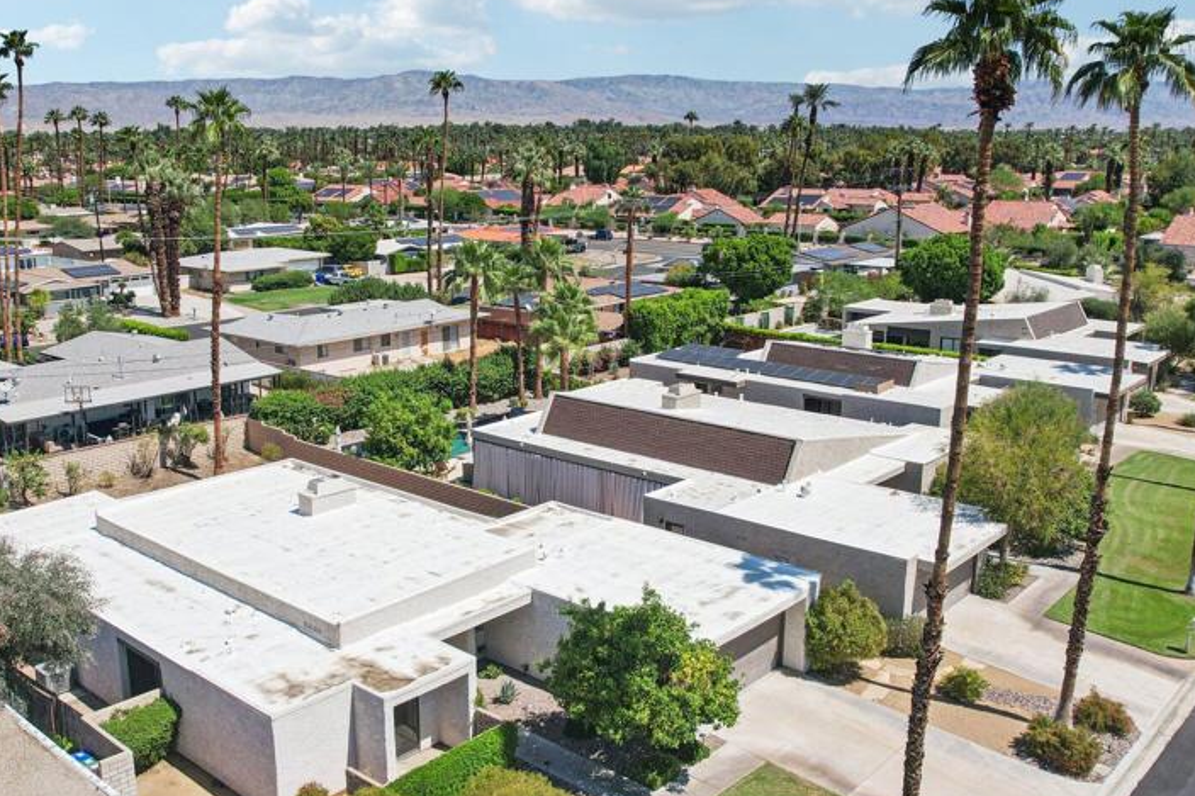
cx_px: 533
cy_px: 389
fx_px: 1062
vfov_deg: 41.1
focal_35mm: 32
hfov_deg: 58.6
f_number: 2.8
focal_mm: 8.38
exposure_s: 1/4000
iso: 150
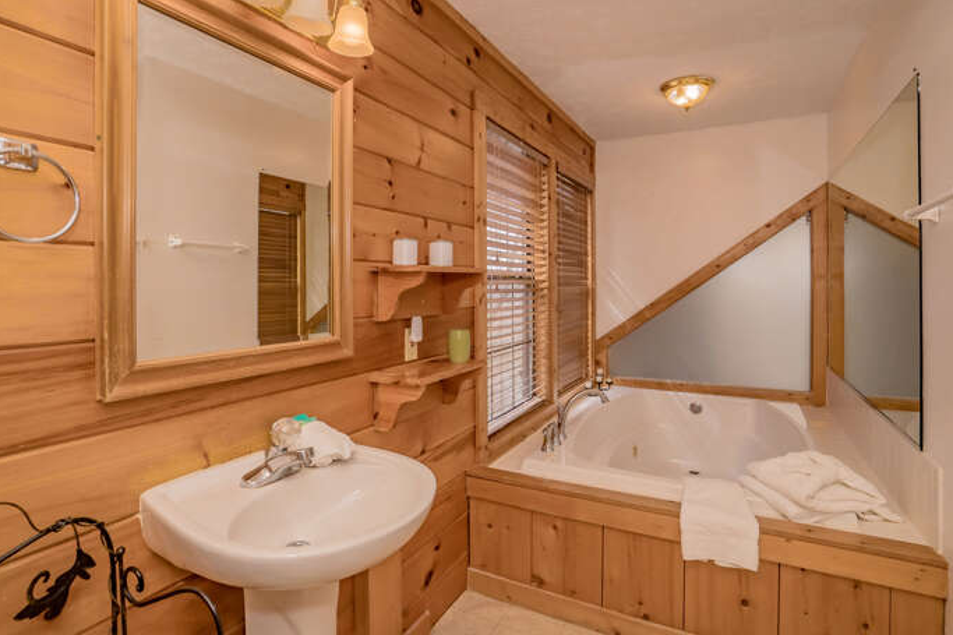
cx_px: 453
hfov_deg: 90.0
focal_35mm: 18
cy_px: 311
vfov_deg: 67.4
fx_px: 476
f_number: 8
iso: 500
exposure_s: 1/200
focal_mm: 16
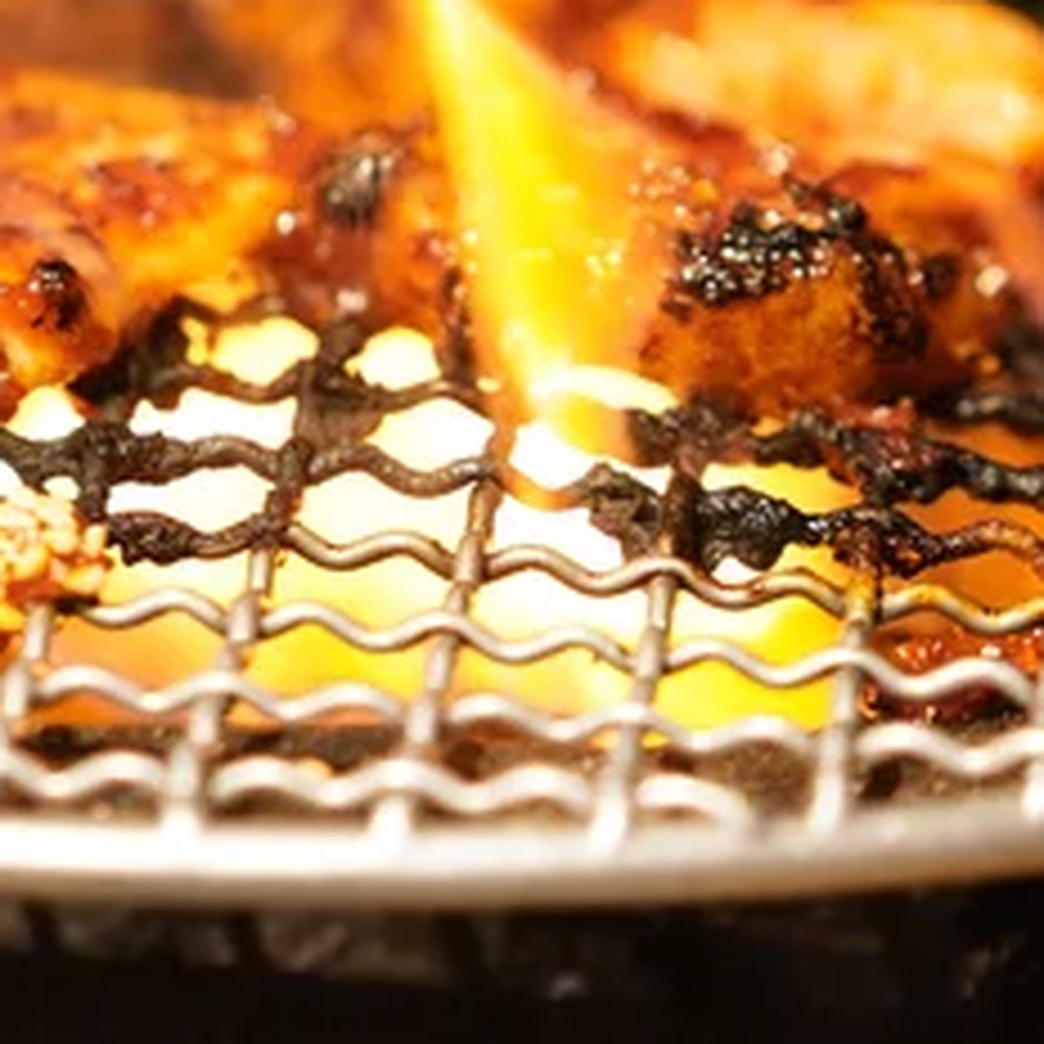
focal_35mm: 218
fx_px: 7438
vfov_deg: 8.0
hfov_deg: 8.0
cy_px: -158
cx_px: 135
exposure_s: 1/160
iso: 1600
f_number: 2.5
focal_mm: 55
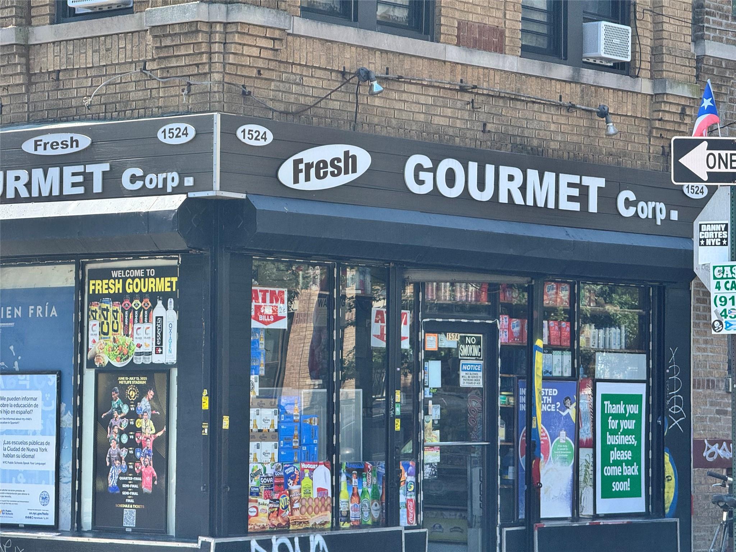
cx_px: 368
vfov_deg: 12.3
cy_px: 276
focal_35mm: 120
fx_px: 2551
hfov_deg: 16.4
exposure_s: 1/385
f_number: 2.8
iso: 50
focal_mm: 15.66
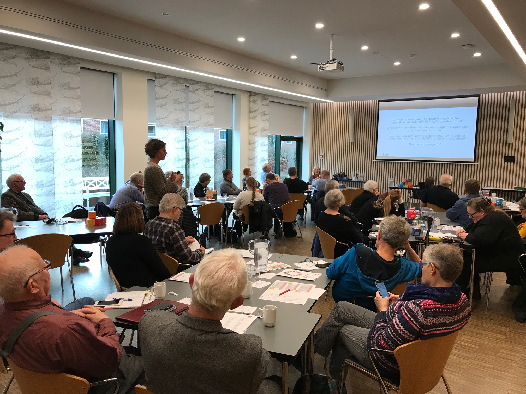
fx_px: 425
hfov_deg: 63.4
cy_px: 197
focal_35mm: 28
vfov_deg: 49.7
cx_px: 263
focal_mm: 3.99
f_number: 1.8
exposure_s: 1/33
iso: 25
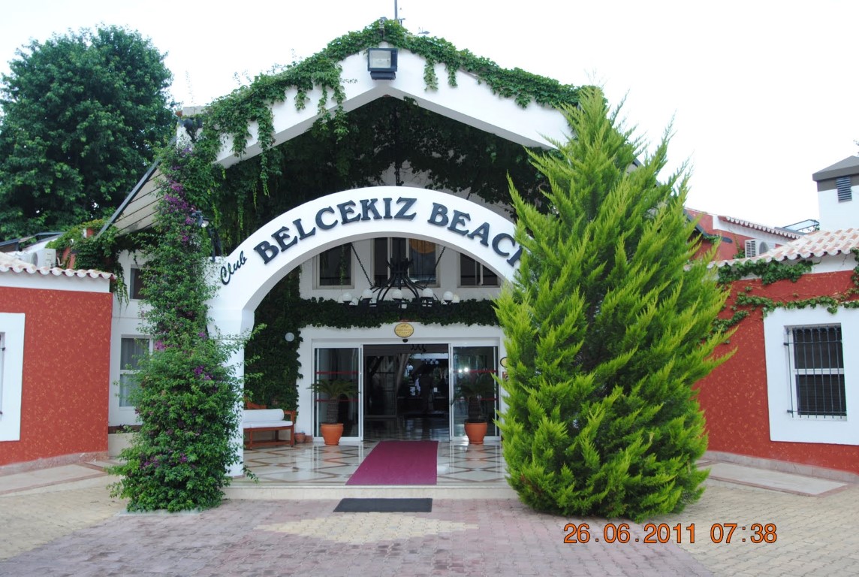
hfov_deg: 59.4
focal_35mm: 32
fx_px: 753
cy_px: 288
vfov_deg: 41.9
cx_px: 430
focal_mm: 21
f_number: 4.5
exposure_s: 1/125
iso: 160
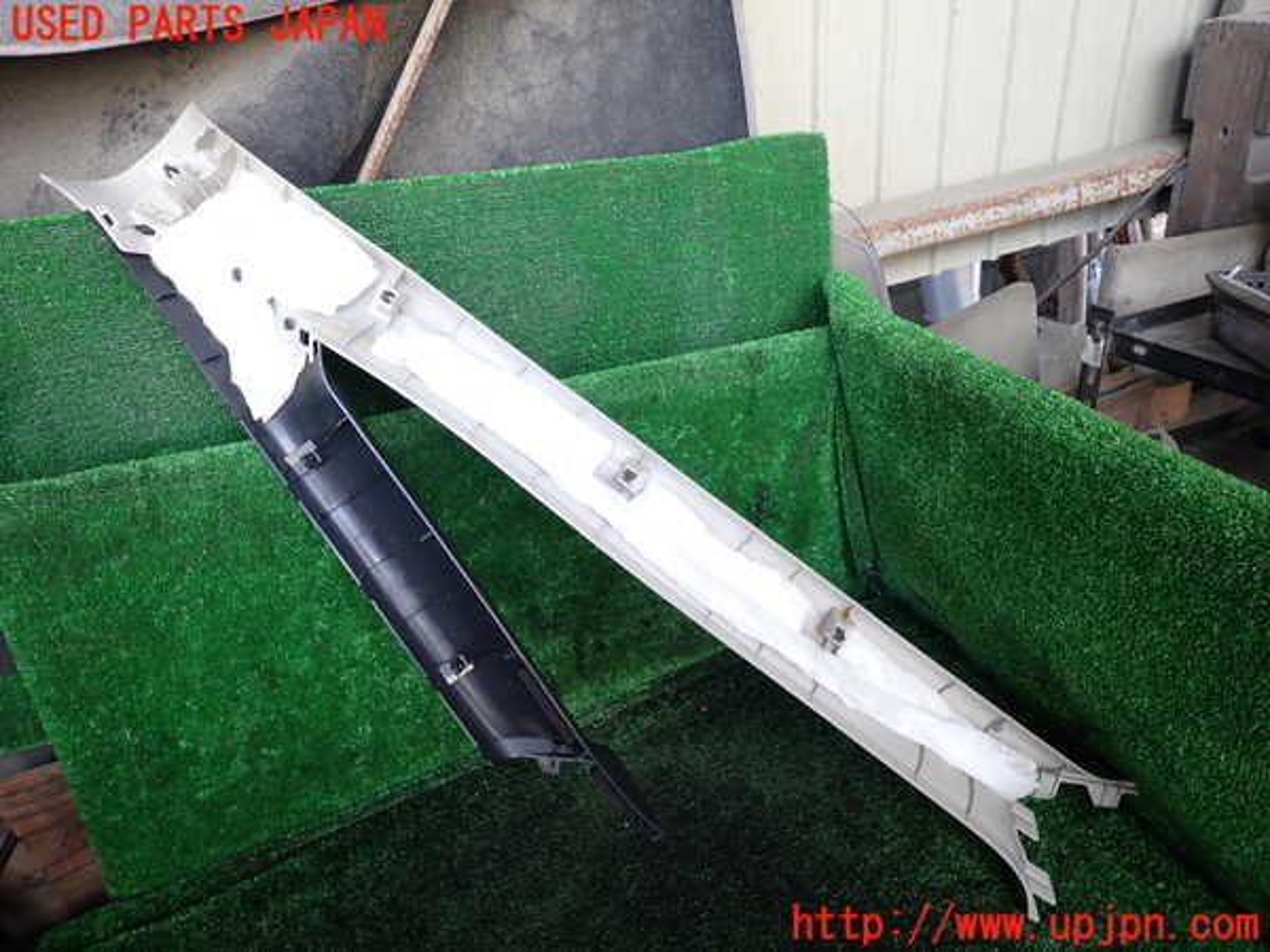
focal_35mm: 25
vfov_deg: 54.9
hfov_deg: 69.4
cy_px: 476
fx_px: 917
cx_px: 635
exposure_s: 1/60
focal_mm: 4.5
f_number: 2
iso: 100
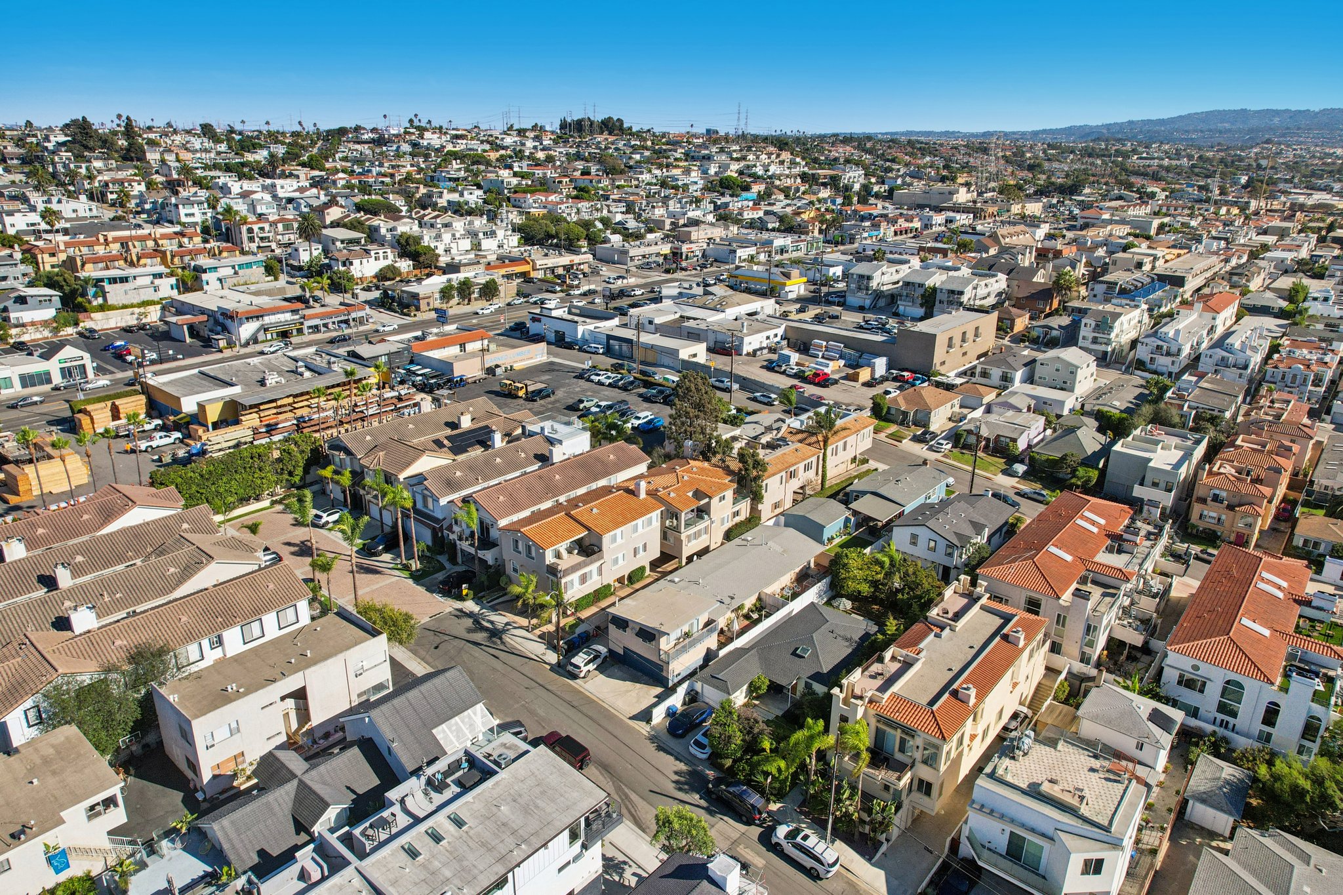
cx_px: 672
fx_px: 821
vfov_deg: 57.2
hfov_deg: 78.6
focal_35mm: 22
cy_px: 448
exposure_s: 1/3200
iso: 160
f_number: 2.8
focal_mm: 8.4
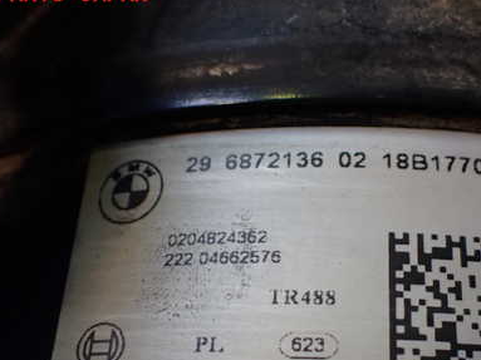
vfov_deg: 30.5
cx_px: 296
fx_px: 653
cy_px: 260
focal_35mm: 47
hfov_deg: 40.2
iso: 250
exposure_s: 1/125
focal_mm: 5.4
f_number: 2.3
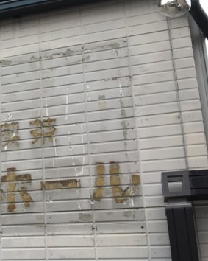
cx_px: -47
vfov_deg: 29.5
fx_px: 493
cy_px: 154
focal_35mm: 64
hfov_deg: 21.9
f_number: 2.2
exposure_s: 1/120
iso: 25
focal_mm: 4.15
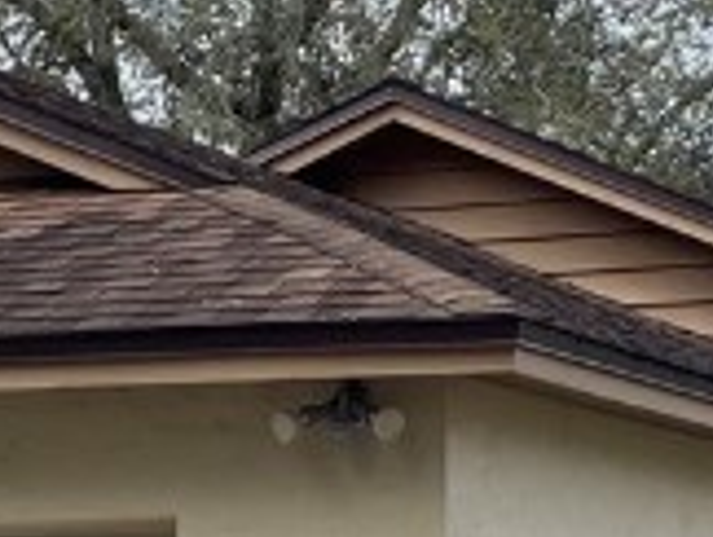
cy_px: 770
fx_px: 3383
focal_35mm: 164
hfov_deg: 12.0
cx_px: 607
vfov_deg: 8.9
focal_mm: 4.2
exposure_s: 1/1949
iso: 32
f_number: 1.6
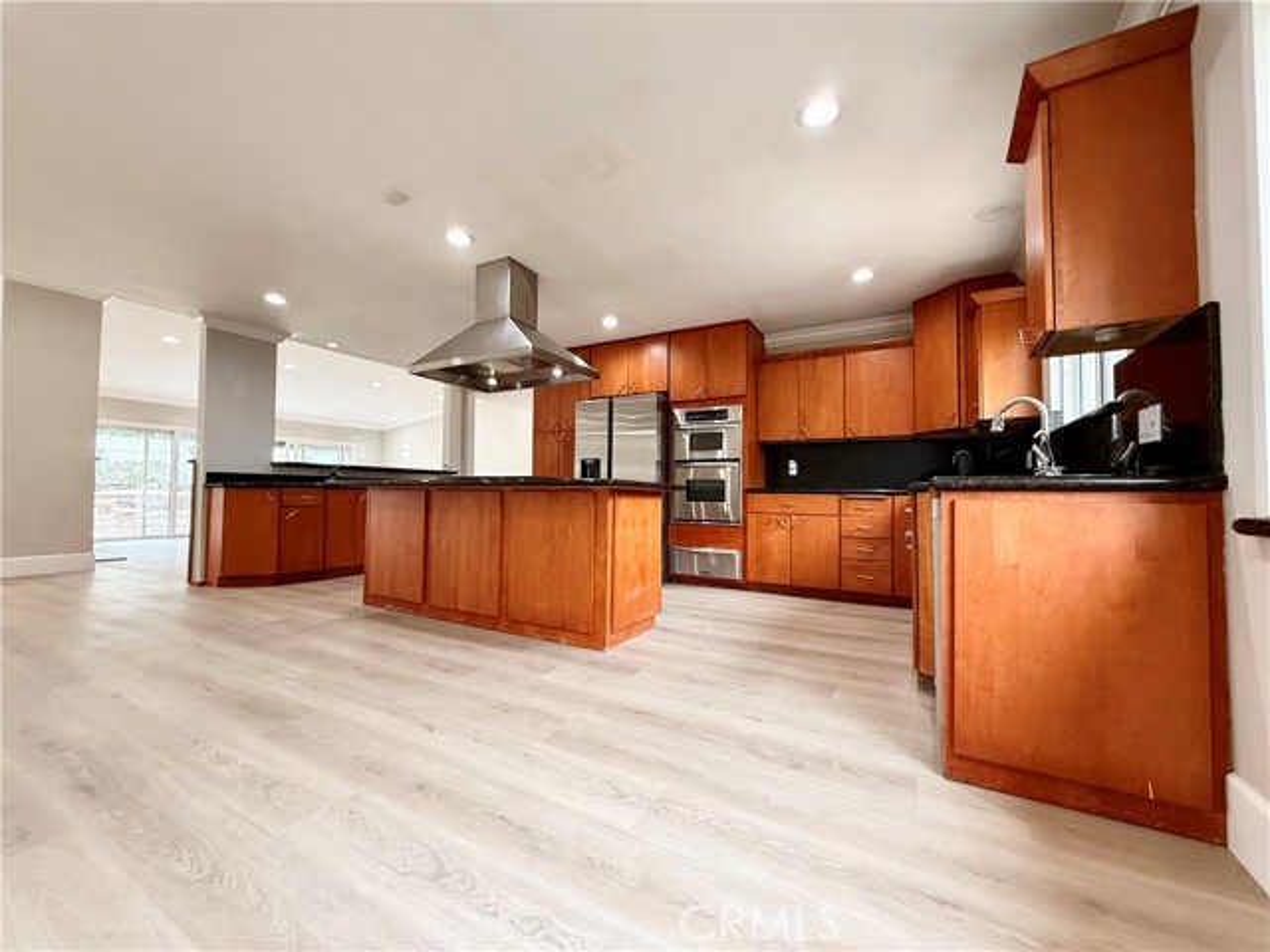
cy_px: 476
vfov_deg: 85.7
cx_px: 635
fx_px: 514
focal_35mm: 14
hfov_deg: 102.1
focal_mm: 2.22
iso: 320
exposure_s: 1/120
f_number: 2.2
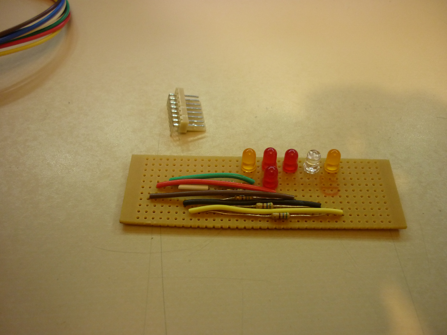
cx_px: 224
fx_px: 426
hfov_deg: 55.4
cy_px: 168
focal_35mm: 33
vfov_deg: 42.9
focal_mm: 5.5
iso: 320
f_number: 2.8
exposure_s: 1/30
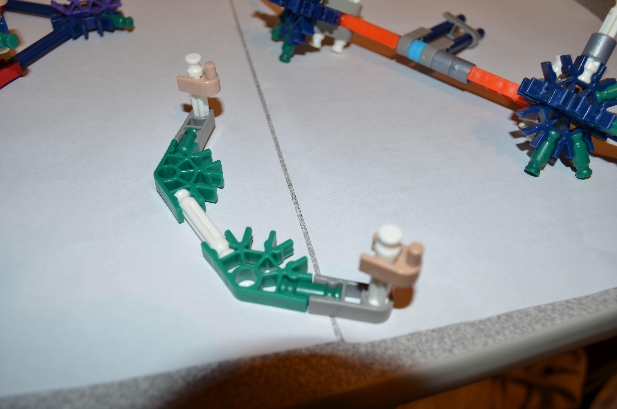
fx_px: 564
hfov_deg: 57.3
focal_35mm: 33
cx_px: 308
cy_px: 204
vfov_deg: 39.8
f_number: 5.6
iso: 200
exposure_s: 1/30
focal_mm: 22
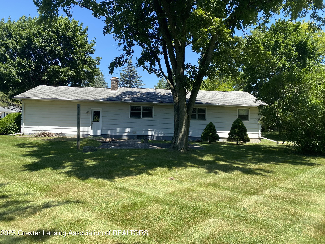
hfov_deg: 67.3
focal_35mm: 26
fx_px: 244
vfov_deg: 53.1
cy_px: 122
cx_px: 162
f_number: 1.8
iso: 32
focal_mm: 4.25
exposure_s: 1/1082
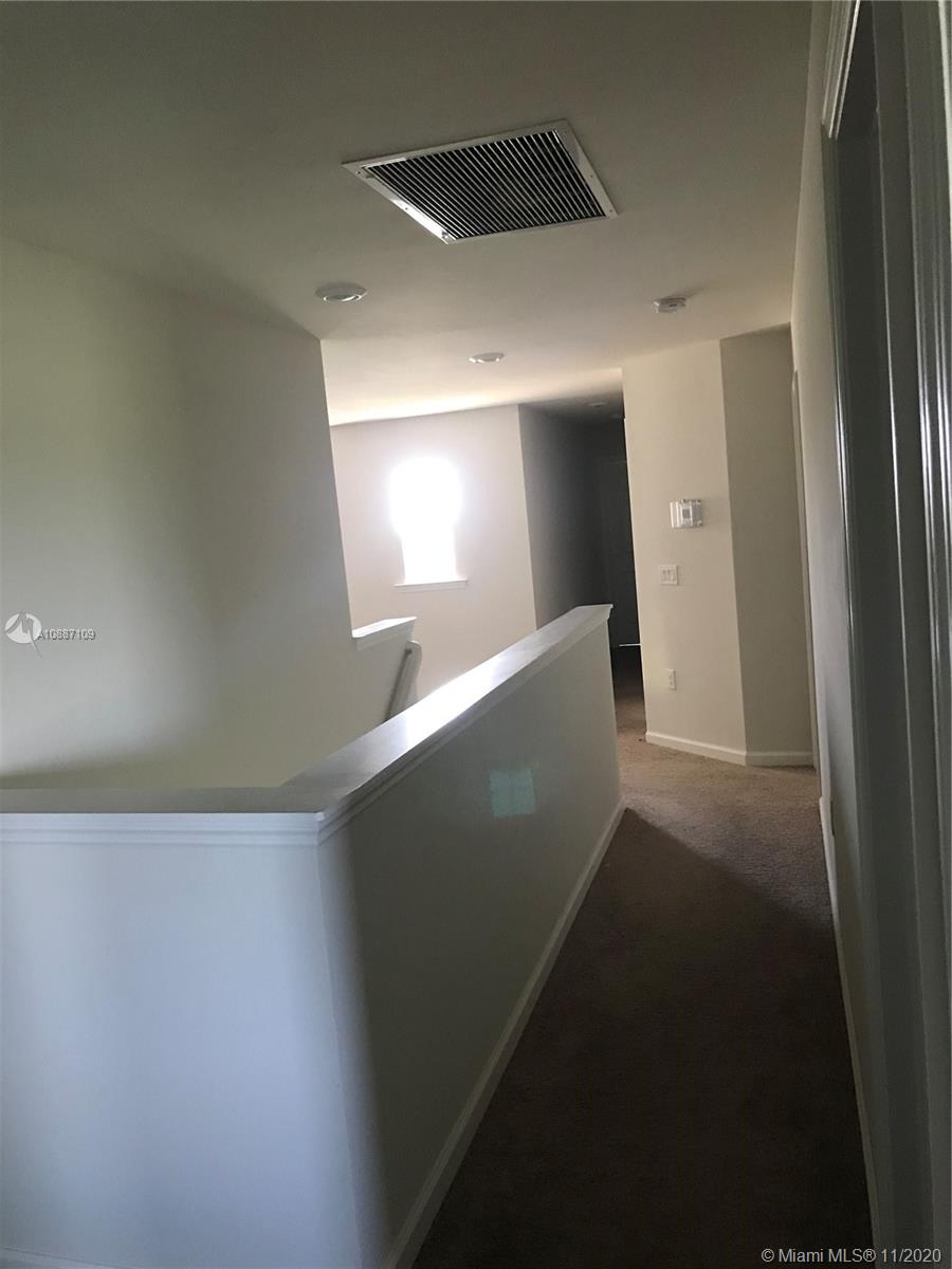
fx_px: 1027
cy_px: 634
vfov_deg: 63.4
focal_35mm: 28
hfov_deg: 49.7
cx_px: 476
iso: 80
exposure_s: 1/15
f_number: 1.8
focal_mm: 3.99
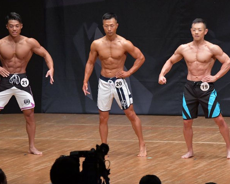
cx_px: 147
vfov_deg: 5.0
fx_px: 2103
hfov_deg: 6.3
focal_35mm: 309
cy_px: 89
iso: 6400
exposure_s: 1/400
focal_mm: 170
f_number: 5.6
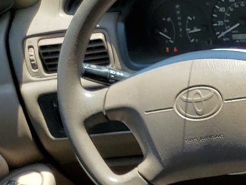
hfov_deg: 17.1
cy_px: 268
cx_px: 411
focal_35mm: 99
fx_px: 704
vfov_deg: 14.1
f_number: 1.5
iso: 50
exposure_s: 1/667
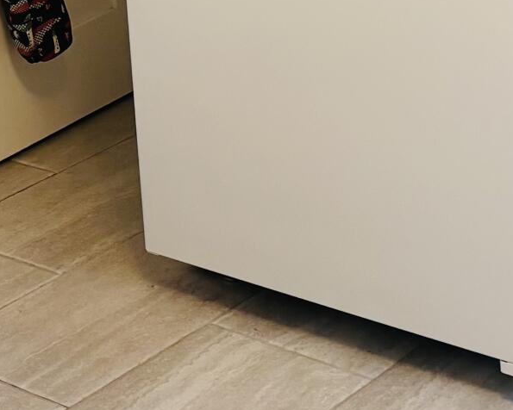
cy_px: -222
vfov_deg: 11.5
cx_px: 91
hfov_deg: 14.9
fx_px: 1943
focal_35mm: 128
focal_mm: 5.96
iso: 100
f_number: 1.6
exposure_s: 1/60
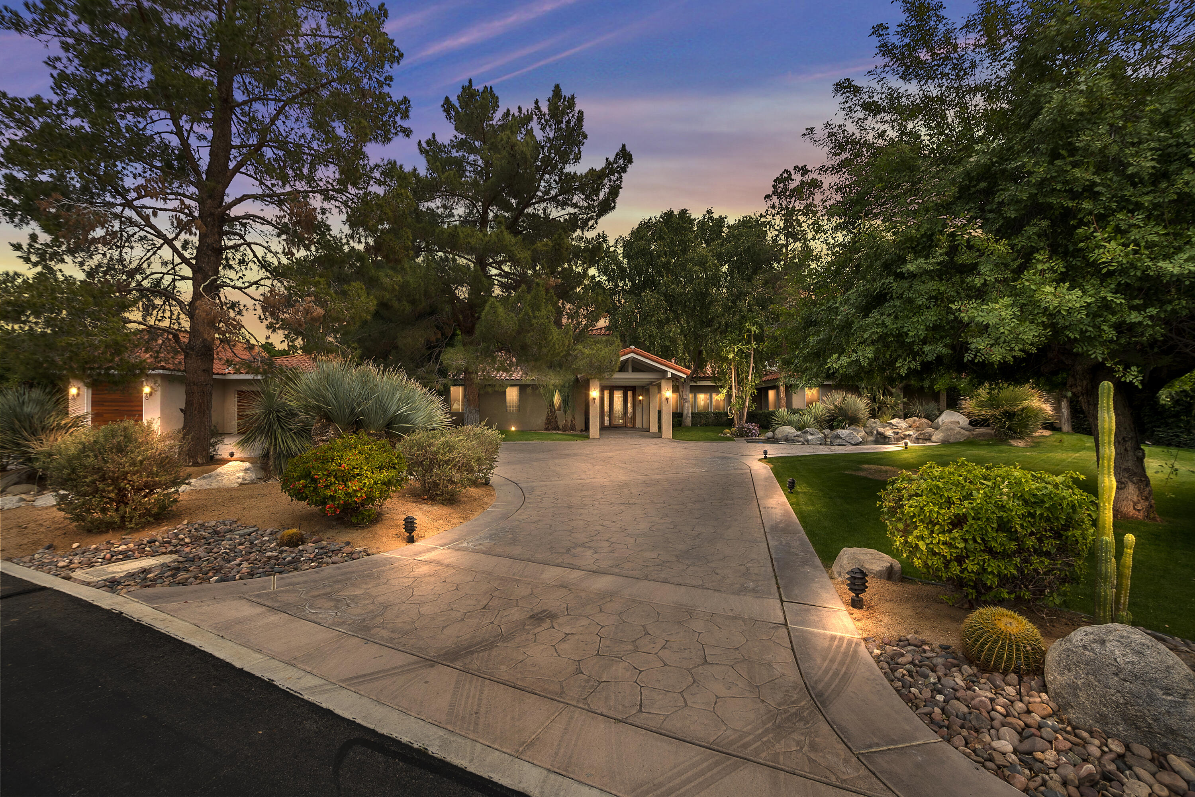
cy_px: 398
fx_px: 498
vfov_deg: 77.3
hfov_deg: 100.4
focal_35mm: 15
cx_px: 598
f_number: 8
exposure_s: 1/80
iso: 100
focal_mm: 10
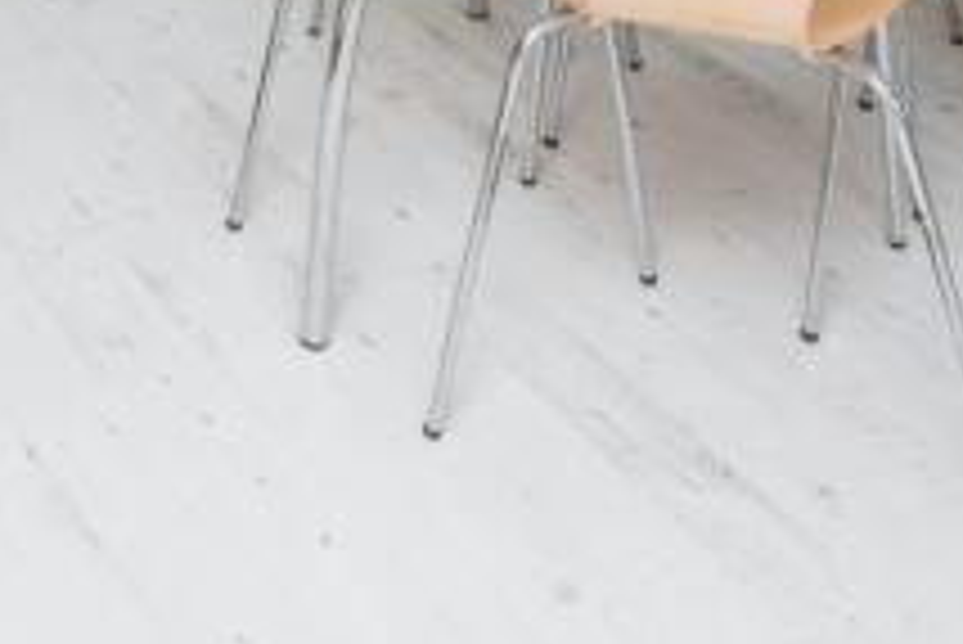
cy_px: -829
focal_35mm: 67
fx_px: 1793
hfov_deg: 29.3
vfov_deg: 14.6
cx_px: 171
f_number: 8
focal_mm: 14
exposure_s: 1/50
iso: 400
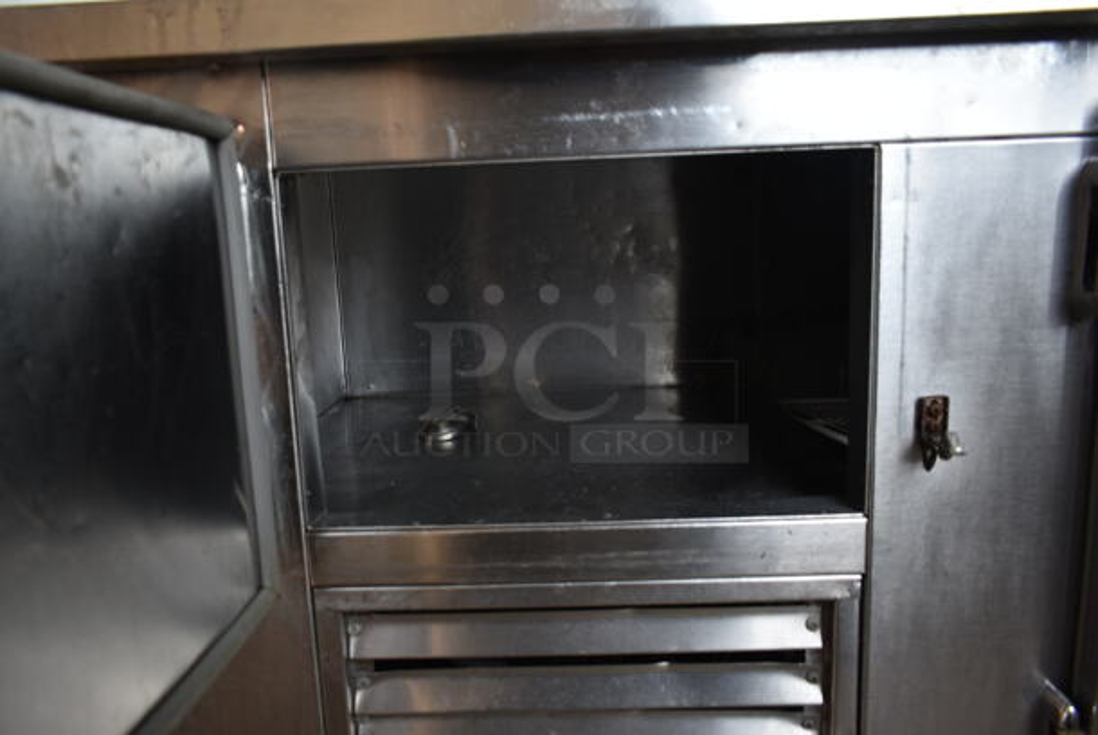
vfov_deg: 48.0
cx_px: 549
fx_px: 824
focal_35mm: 27
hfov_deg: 67.3
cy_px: 368
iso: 140
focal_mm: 18
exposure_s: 1/30
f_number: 3.5
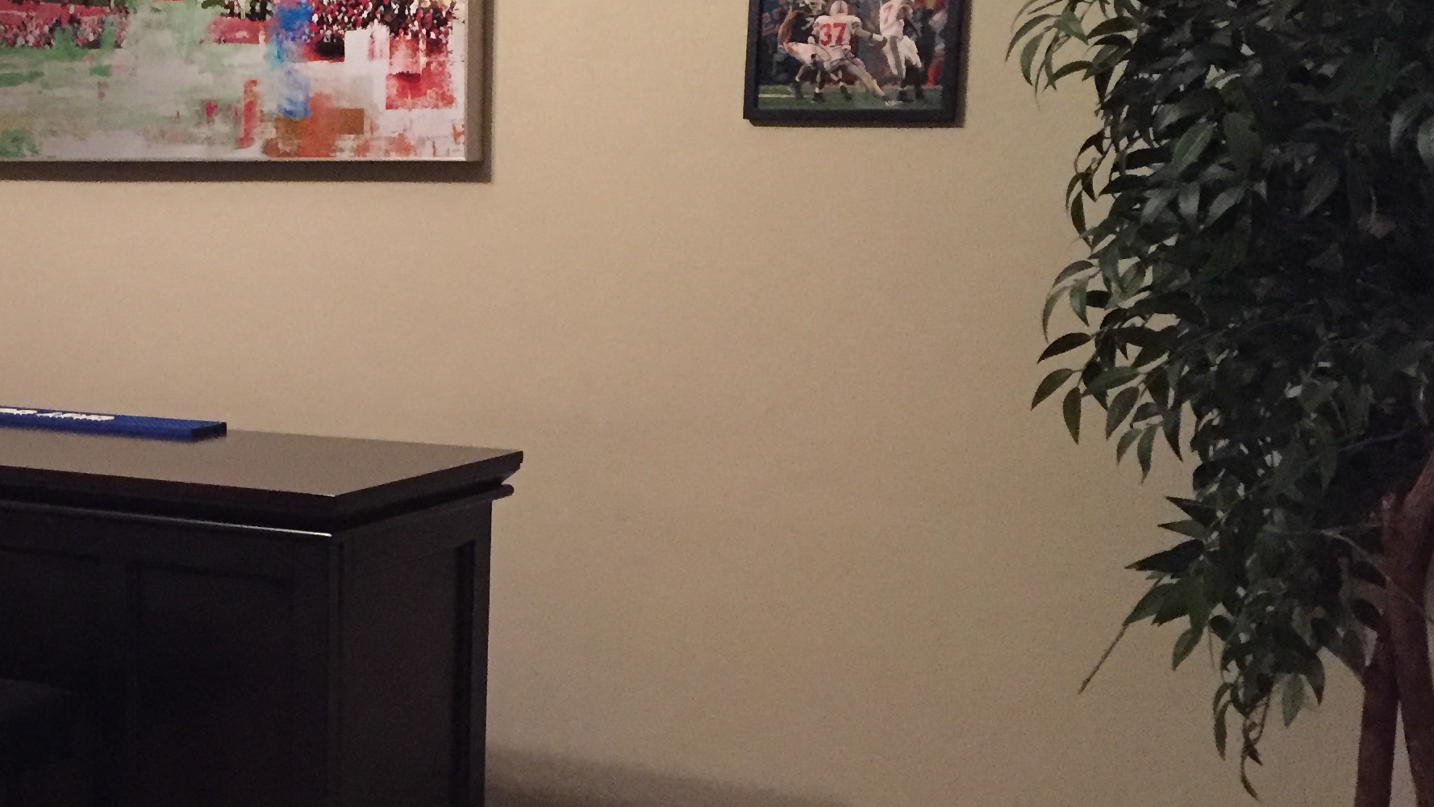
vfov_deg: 20.7
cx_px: 247
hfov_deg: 34.7
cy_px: 451
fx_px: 2205
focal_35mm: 58
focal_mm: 4.15
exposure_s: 1/15
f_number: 2.2
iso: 320
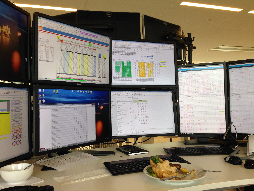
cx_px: 127
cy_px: 96
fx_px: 242
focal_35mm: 33
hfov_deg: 55.4
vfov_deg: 42.9
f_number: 2.4
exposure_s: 1/60
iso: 50
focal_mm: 4.12
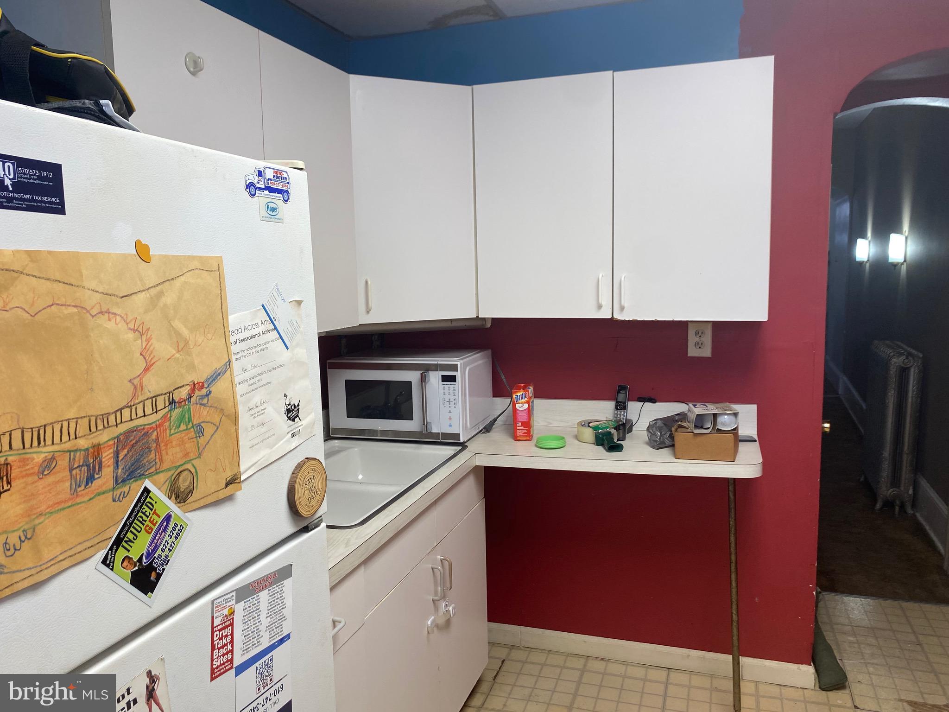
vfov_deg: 53.1
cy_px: 356
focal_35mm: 26
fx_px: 713
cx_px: 474
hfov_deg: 67.3
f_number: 1.8
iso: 64
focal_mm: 4.25
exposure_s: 1/120
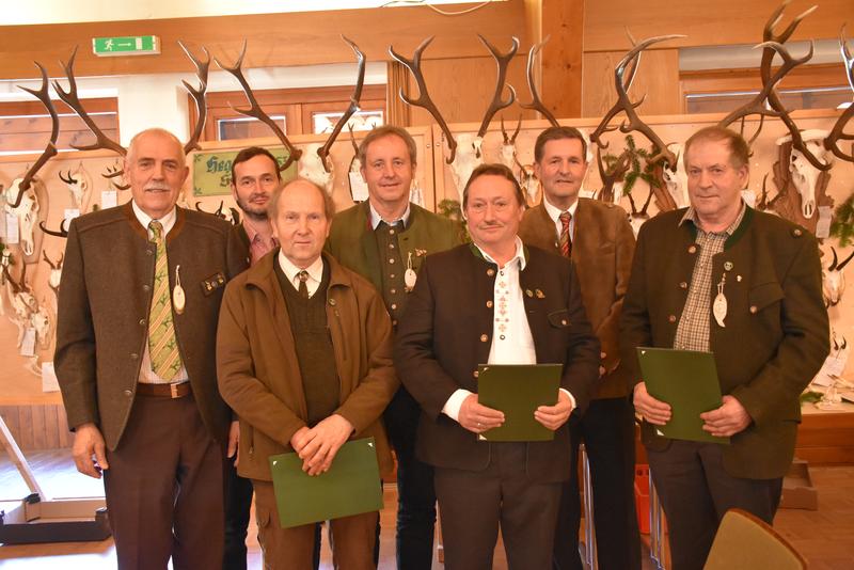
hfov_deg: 55.1
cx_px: 427
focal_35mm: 34
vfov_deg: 38.4
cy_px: 285
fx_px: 819
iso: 4000
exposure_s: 1/60
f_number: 4
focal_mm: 23
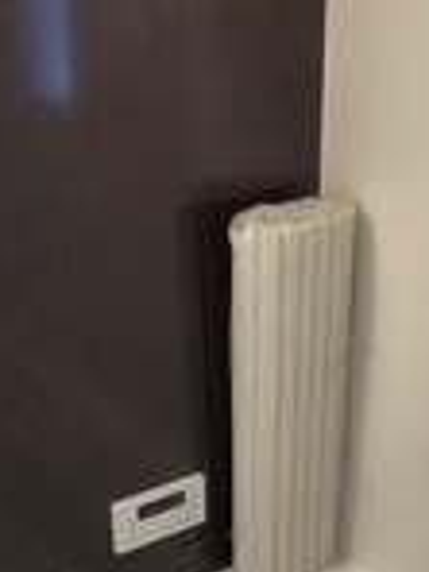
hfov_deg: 22.5
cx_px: 294
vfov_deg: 27.9
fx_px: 1074
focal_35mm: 65
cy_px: 584
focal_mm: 1.6
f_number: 2.4
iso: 555
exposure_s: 1/30
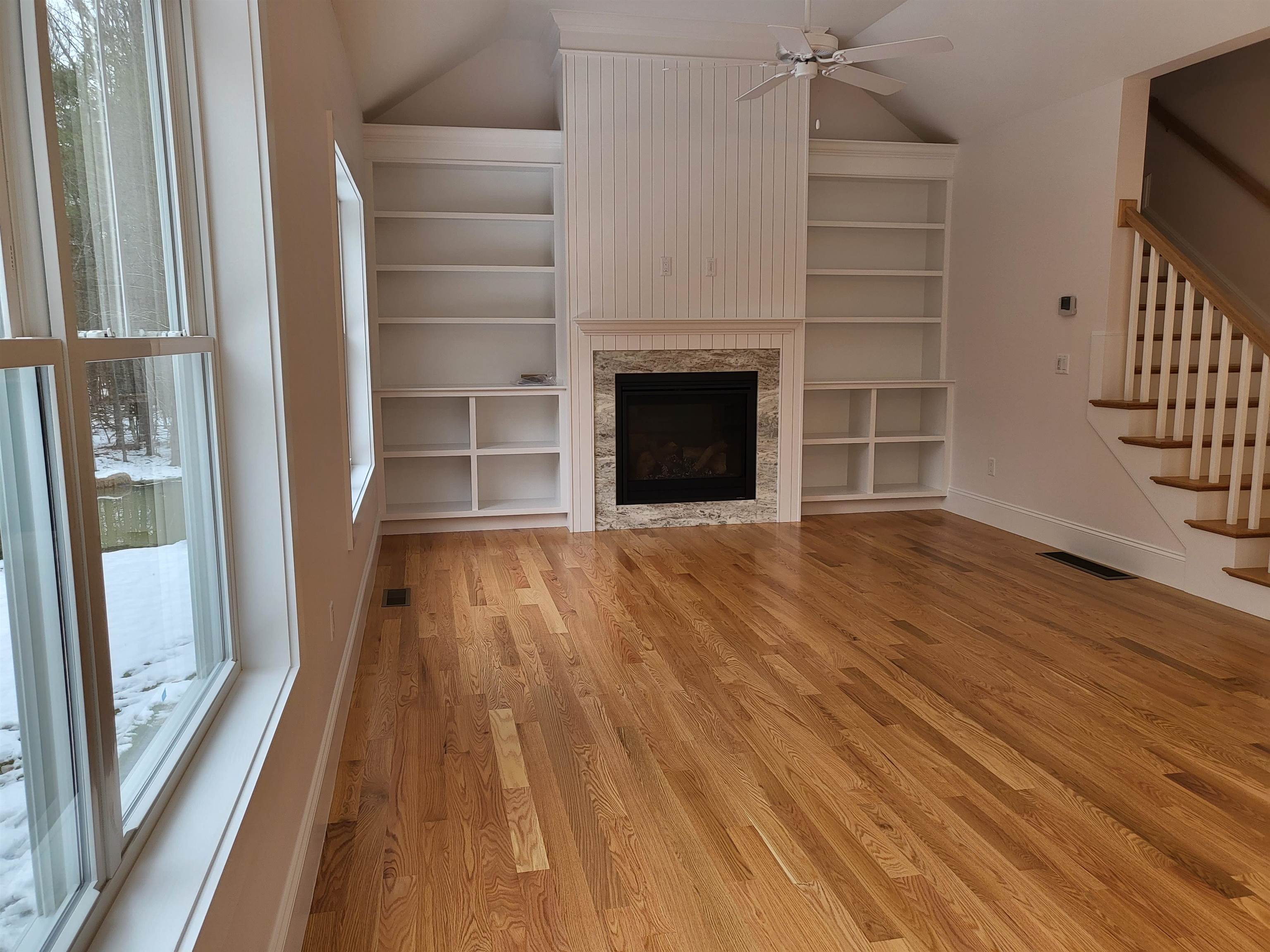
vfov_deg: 53.1
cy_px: 476
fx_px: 954
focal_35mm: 26
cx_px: 635
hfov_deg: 67.3
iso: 50
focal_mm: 4.25
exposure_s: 1/128
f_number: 1.8
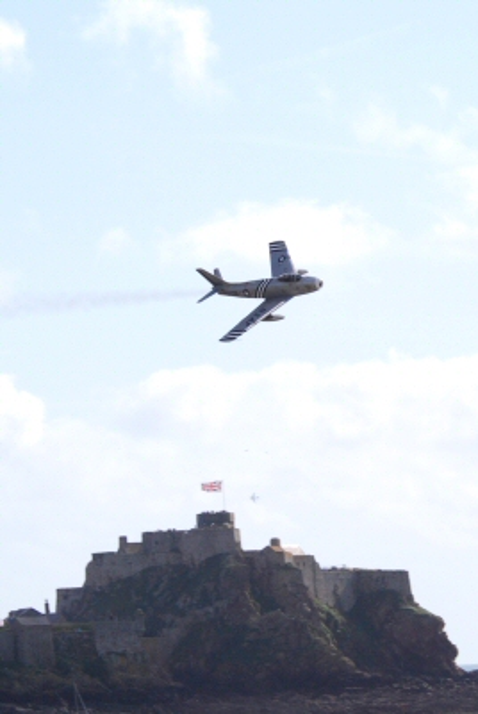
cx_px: 239
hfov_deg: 7.5
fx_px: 3632
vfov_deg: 11.2
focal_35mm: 183
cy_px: 357
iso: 360
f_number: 9.5
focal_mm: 122
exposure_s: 1/750
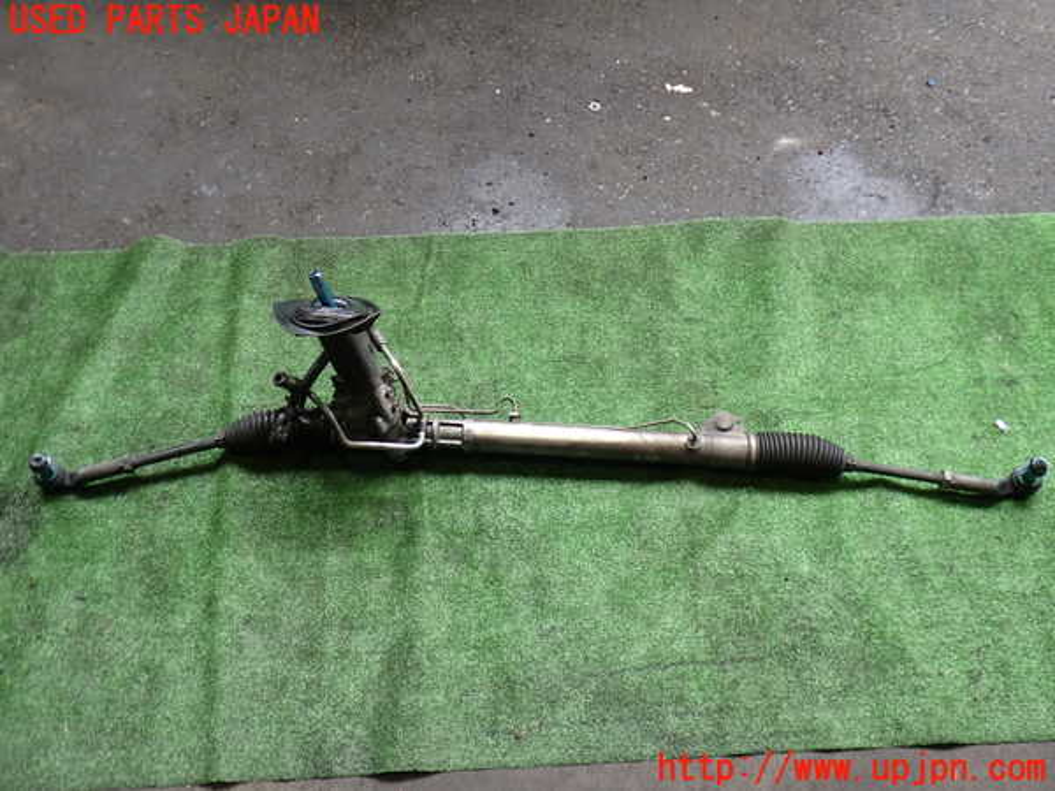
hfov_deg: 60.0
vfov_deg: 46.8
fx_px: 914
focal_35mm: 30
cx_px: 528
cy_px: 396
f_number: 2.3
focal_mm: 5.4
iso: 200
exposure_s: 1/80
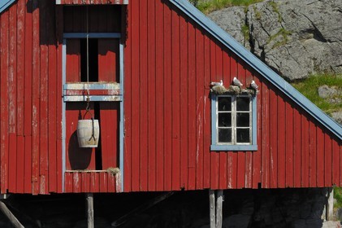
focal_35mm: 129
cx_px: 171
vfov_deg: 10.6
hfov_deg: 15.9
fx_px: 1225
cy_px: 114
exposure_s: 1/320
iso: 100
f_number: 8
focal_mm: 86
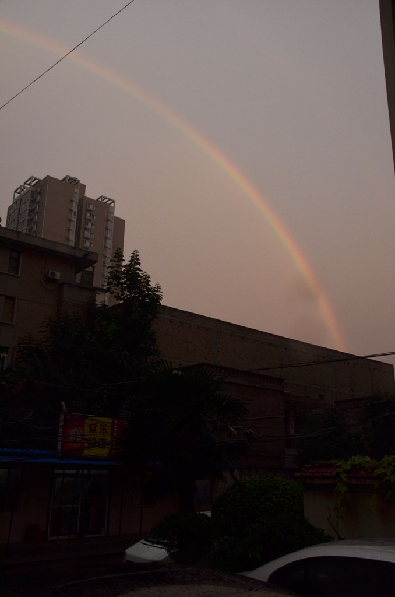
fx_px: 521
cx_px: 198
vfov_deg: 59.6
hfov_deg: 41.5
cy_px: 298
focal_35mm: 32
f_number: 9
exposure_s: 1/100
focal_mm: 21
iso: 500
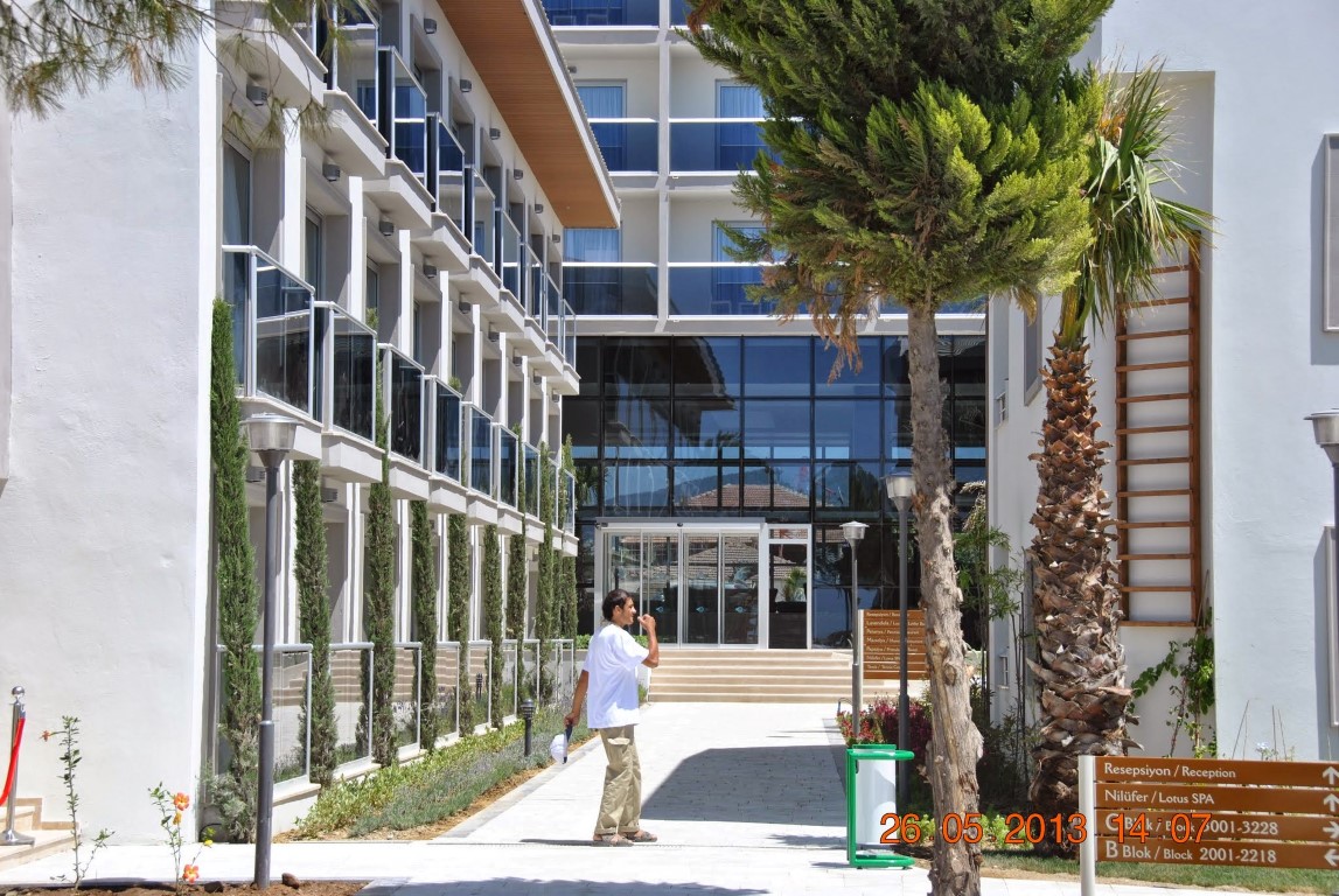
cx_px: 670
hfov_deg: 26.0
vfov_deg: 17.5
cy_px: 448
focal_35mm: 78
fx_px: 2905
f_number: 8
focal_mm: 52
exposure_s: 1/250
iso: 100
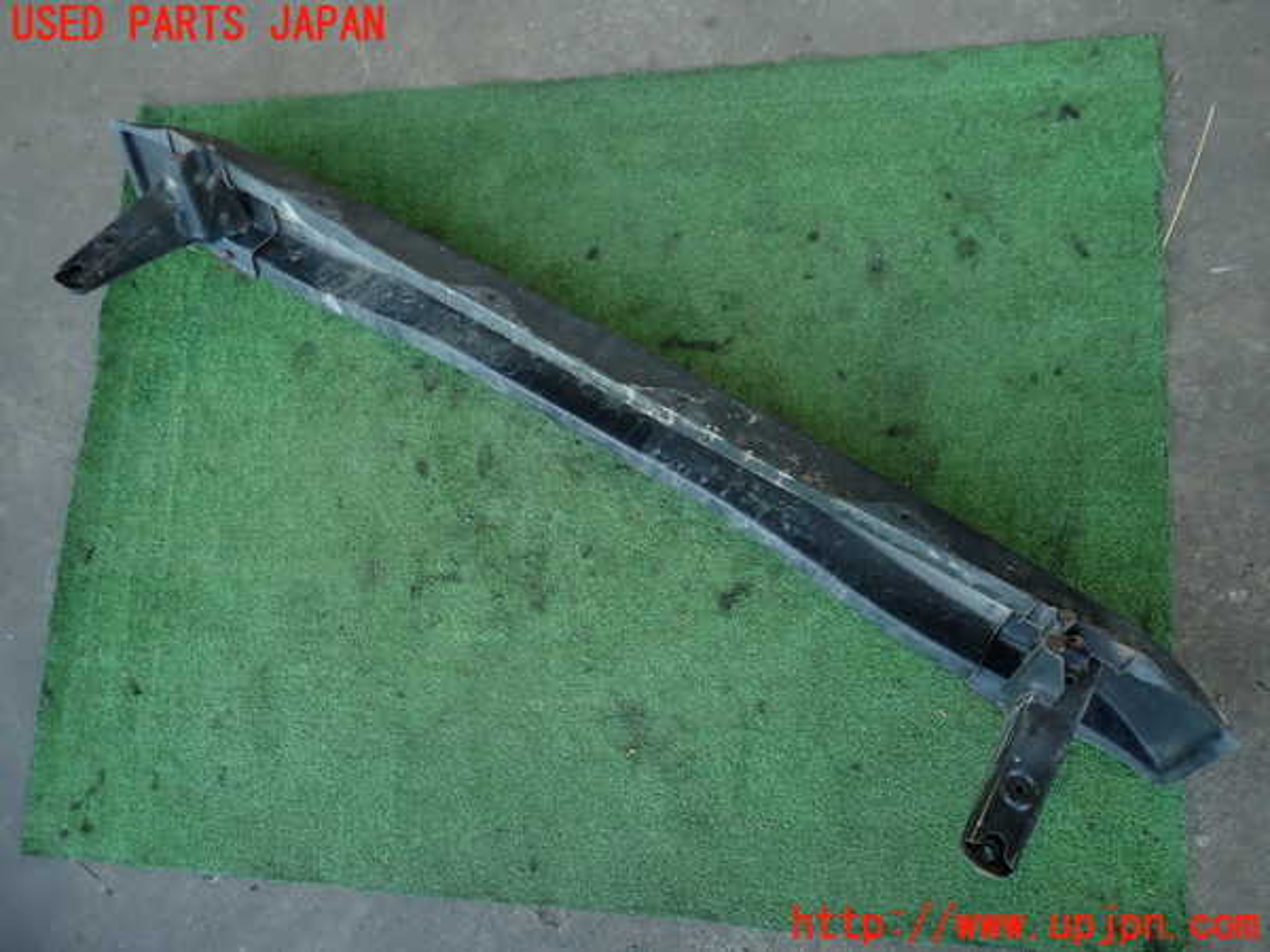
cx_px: 635
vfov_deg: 54.9
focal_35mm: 25
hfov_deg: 69.4
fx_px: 917
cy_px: 476
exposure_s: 1/60
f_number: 2
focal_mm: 4.5
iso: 100
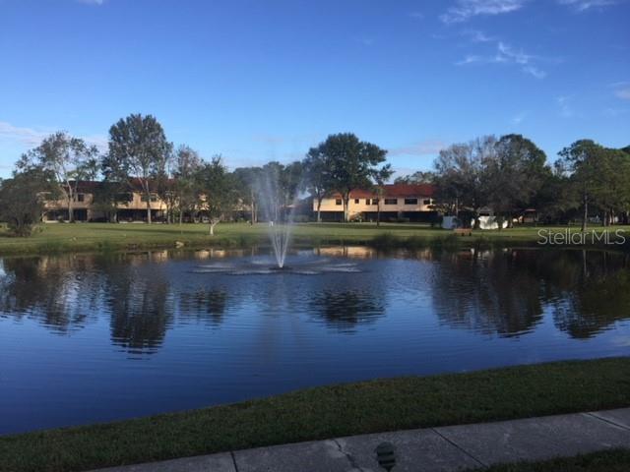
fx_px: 528
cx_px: 315
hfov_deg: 61.7
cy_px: 236
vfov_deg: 48.2
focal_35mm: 29
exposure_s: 1/1130
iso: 32
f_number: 2.2
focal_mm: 4.15
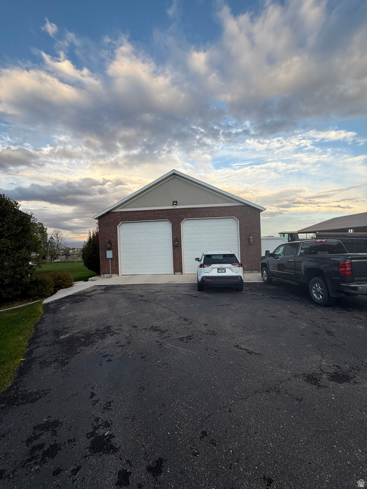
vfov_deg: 102.1
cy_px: 244
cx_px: 184
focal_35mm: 14
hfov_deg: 85.7
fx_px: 198
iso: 50
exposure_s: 1/293
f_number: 2.2
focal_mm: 2.22
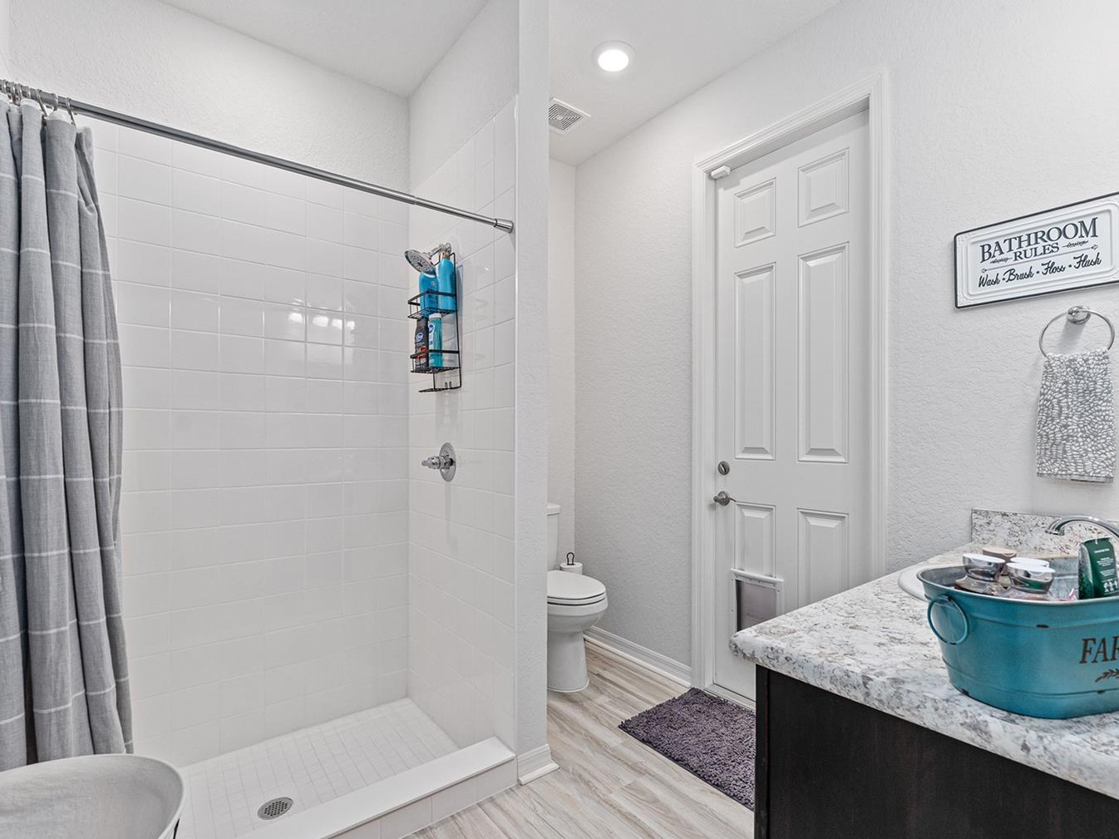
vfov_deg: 78.1
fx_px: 517
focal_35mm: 16
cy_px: 417
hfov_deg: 94.4
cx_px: 598
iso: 500
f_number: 7.1
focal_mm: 14
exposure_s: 1/25
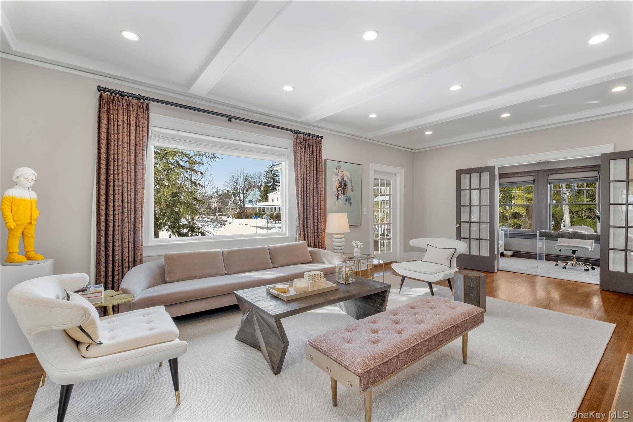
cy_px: 211
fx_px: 264
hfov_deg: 100.4
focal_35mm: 15
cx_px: 316
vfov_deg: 77.3
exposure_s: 1/2.5
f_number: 8
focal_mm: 10
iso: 320
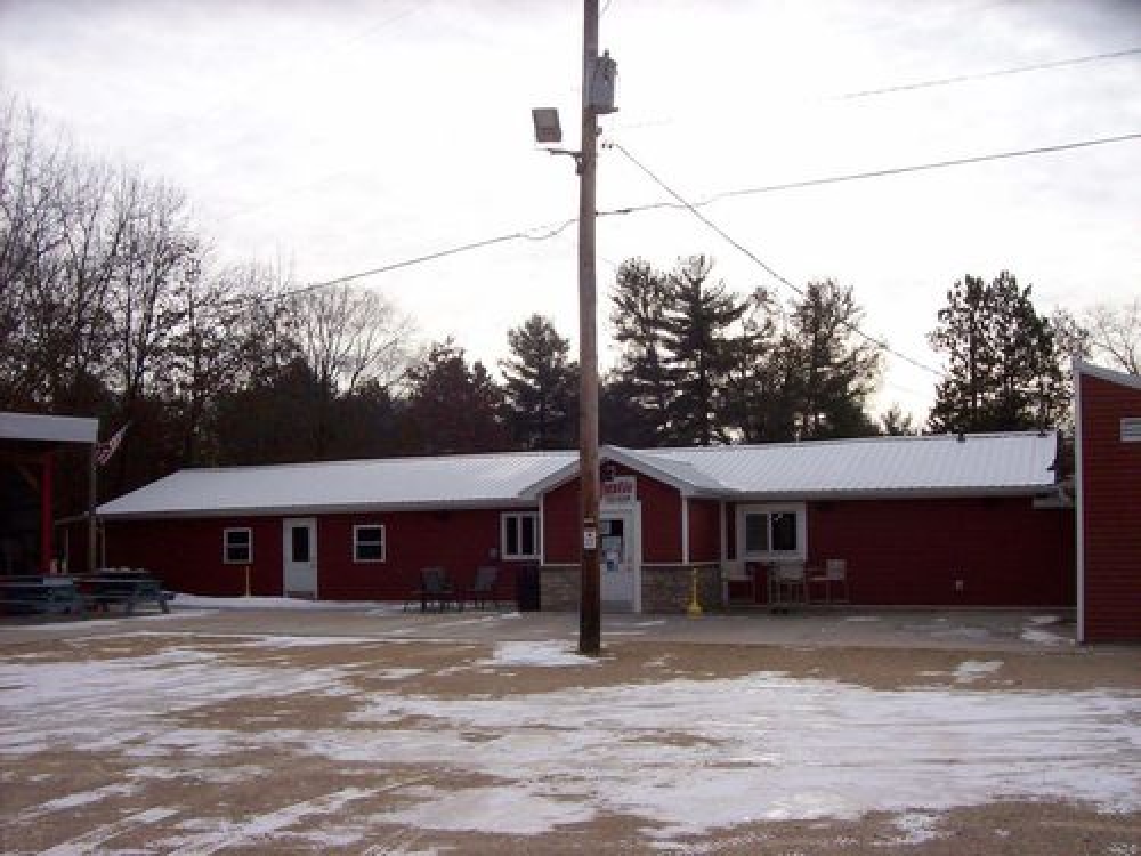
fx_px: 1187
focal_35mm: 36
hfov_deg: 51.4
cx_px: 570
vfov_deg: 39.7
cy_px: 428
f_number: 4.8
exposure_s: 1/688
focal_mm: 6
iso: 80
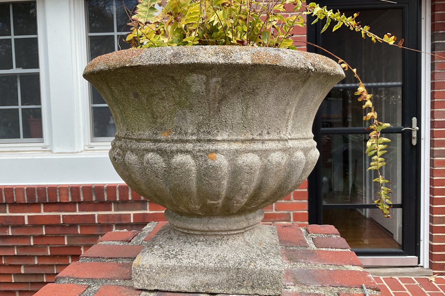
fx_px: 383
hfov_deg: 60.3
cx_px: 224
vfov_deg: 42.3
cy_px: 143
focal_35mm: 31
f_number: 1.8
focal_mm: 3
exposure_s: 1/239
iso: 16
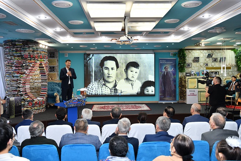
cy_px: 80
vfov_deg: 37.9
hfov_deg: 54.4
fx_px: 234
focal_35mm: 35
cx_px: 120
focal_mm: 35
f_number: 4
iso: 1250
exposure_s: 1/250
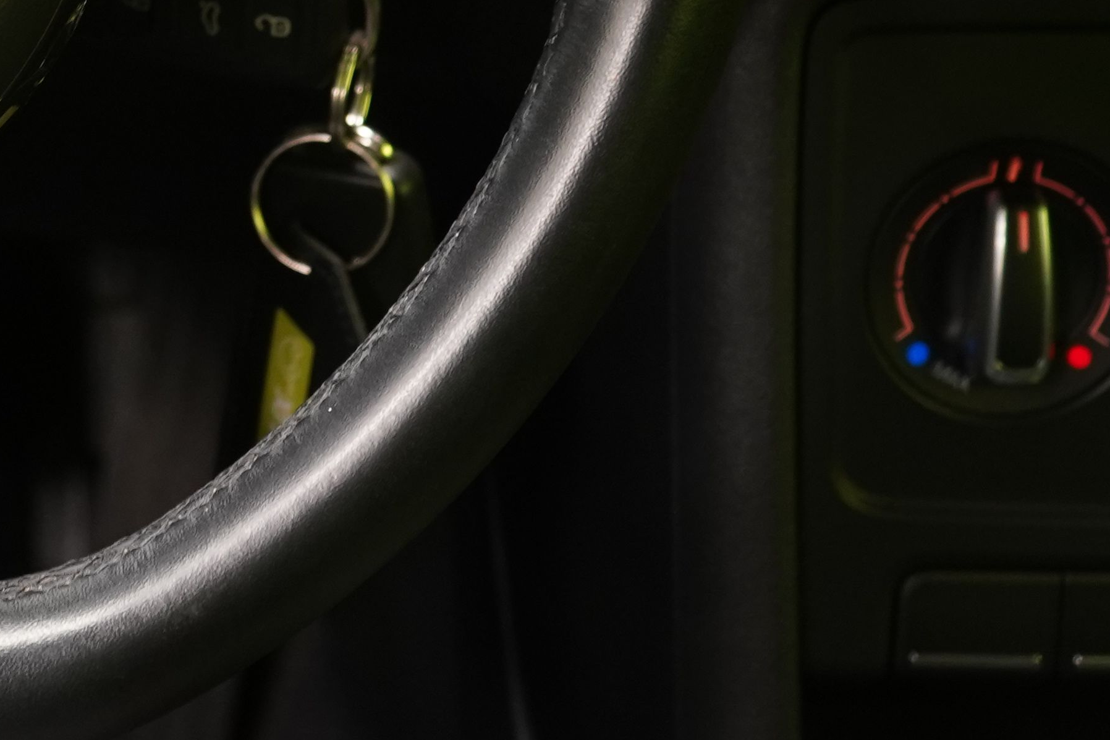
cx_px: -399
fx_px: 4223
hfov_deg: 14.3
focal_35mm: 137
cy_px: -368
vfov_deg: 9.7
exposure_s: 1/20
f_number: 5
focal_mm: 41
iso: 1600
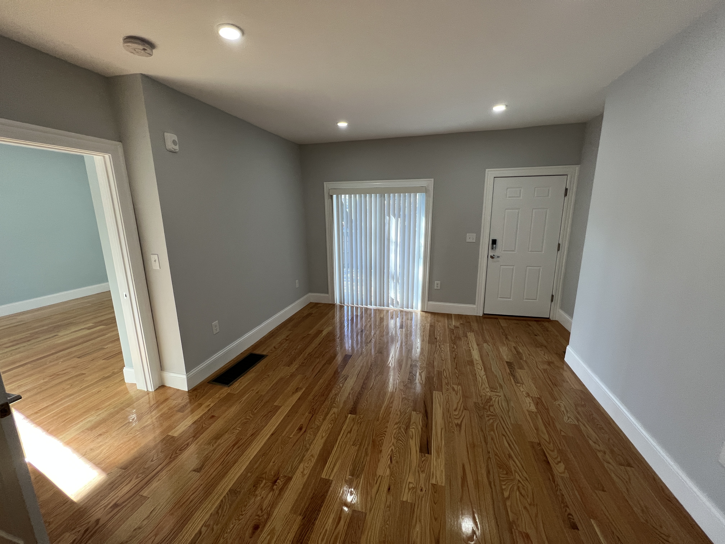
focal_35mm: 13
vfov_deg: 89.9
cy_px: 272
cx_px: 362
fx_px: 272
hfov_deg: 106.2
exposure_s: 1/120
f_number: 1.8
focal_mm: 1.57
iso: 160
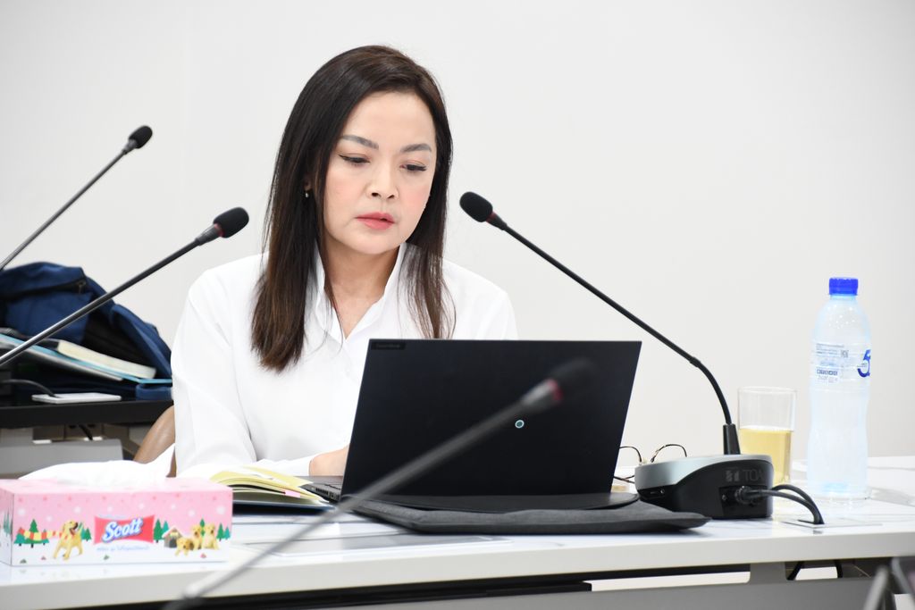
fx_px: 5135
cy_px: 305
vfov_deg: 6.8
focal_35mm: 202
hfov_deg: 10.2
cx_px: 458
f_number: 6
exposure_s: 1/30
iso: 2000
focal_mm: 135
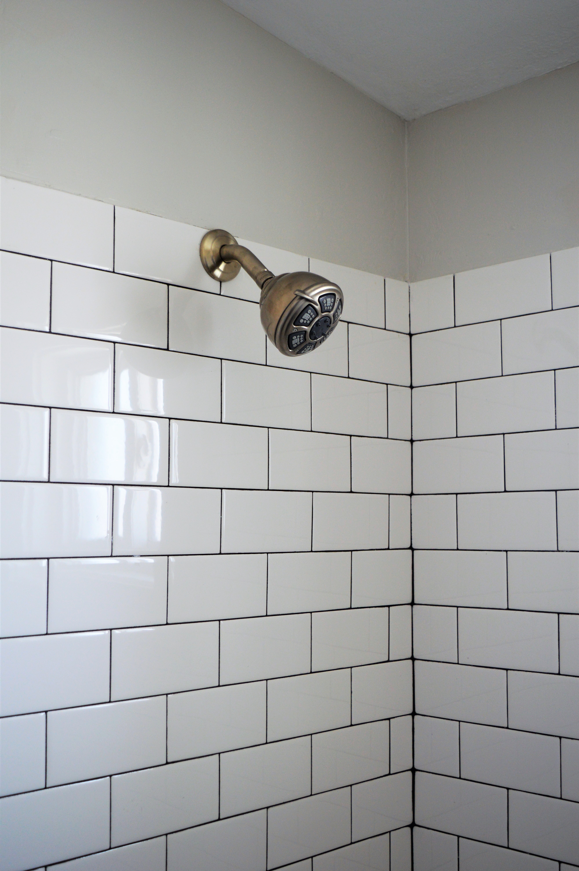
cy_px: 436
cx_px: 290
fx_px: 1015
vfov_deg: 46.4
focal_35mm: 42
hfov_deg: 31.8
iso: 400
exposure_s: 1/60
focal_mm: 28
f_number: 4.2
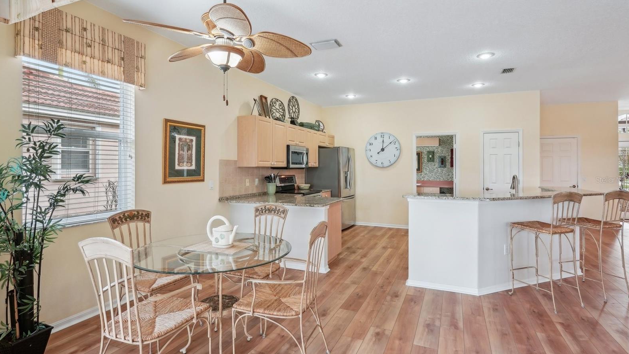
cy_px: 180
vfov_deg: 61.0
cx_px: 313
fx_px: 300
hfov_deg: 92.7
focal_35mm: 18
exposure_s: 1/15
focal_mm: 17
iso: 400
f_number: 8
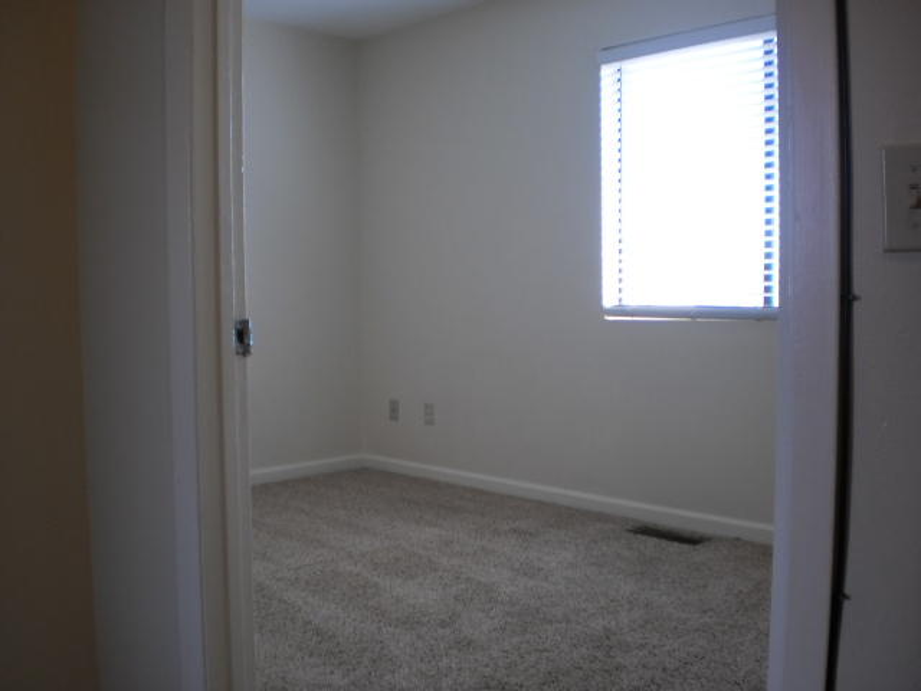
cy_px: 346
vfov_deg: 39.7
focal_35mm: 36
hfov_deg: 51.4
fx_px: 958
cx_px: 460
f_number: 3.1
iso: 100
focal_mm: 6.3
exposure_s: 1/30
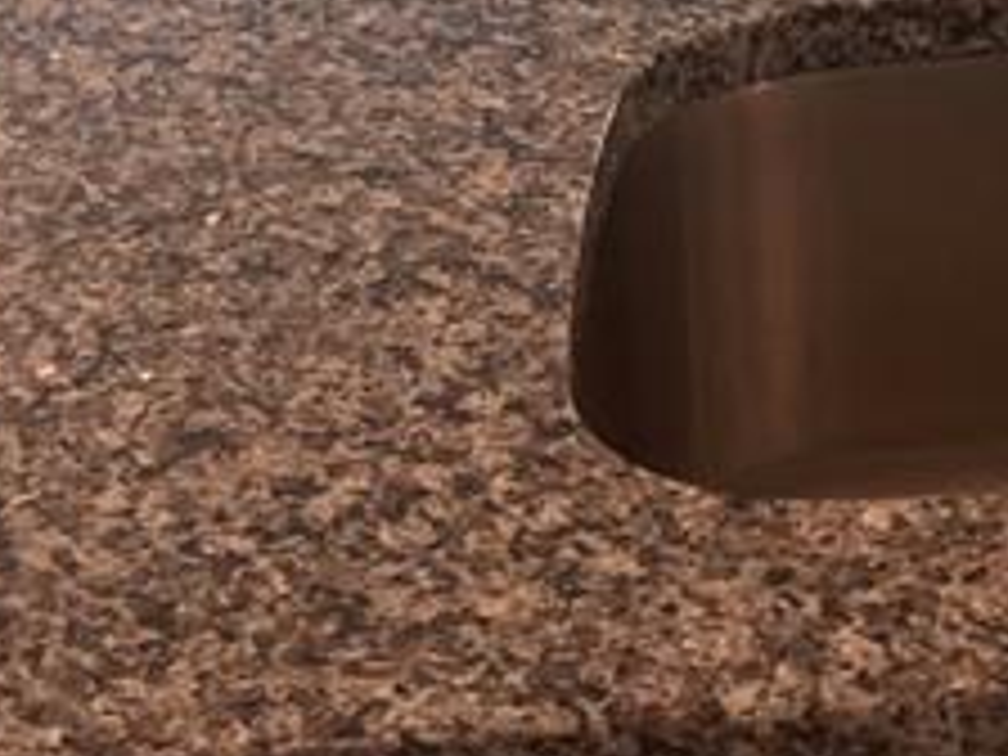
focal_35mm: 119
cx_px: 1300
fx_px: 3465
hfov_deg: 15.7
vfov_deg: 11.5
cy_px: -652
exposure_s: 1/120
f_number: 1.5
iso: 40
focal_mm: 5.7
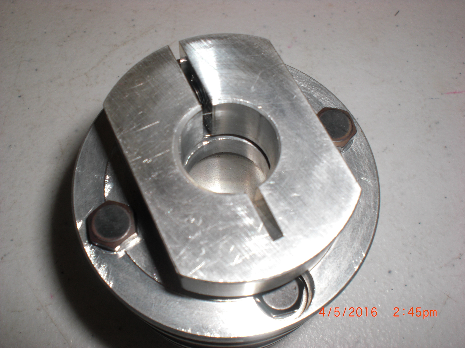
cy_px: 174
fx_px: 510
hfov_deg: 49.0
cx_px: 232
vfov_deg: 37.7
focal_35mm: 38
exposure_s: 1/60
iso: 64
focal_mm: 6.3
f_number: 5.6
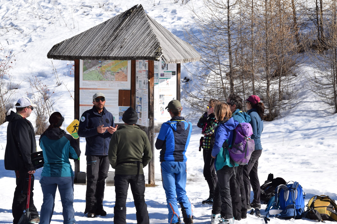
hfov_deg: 16.5
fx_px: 1161
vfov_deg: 11.1
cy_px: 101
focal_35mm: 124
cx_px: 136
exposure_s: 1/400
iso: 200
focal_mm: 68
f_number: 10
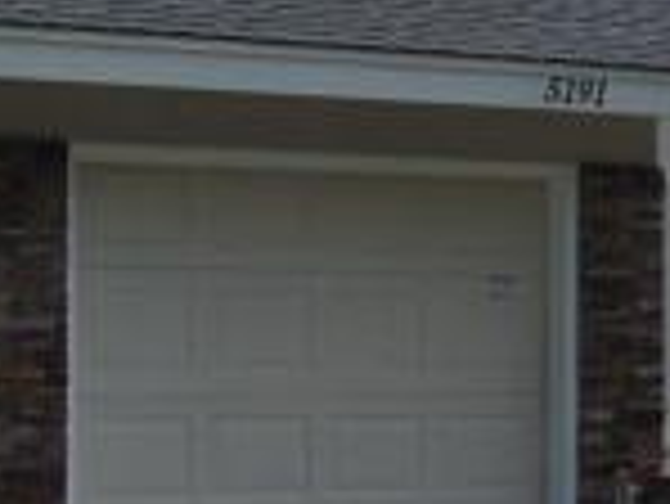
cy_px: 270
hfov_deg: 13.0
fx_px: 2906
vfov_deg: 9.9
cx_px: 683
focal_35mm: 150
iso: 100
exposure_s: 1/400
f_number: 5.6
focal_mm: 5.8
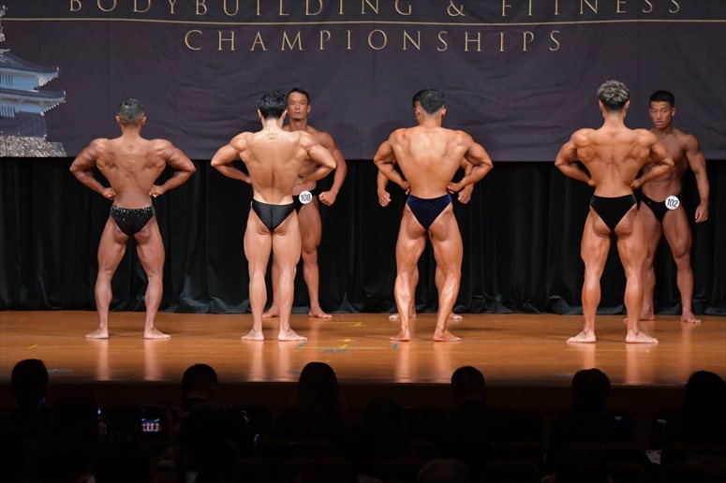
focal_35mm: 174
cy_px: 242
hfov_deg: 11.8
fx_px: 3507
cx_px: 363
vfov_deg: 7.9
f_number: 5.6
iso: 5000
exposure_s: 1/400
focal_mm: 116
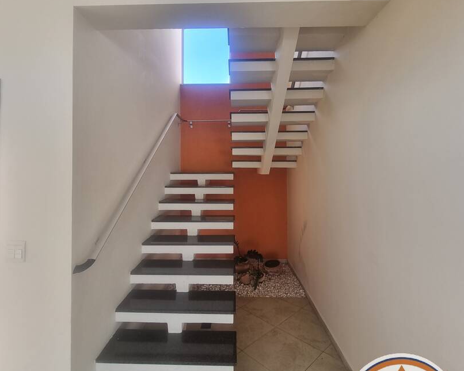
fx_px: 233
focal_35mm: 17
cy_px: 164
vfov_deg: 76.7
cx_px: 232
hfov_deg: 89.6
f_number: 2.2
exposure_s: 1/60
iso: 50
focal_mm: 2.2
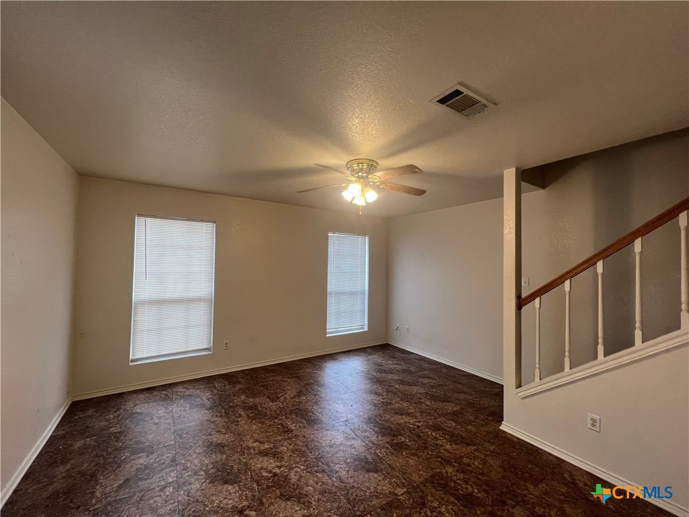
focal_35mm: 13
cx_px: 344
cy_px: 258
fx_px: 259
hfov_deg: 106.2
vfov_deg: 89.9
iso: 100
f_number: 1.8
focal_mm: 1.57
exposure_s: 1/120
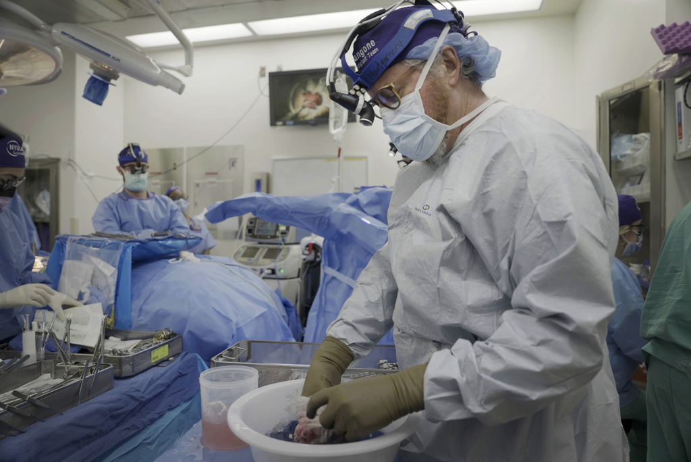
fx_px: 461
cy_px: 231
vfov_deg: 53.2
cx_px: 346
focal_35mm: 24
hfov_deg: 73.7
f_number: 2.8
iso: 320
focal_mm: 24
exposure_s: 1/100
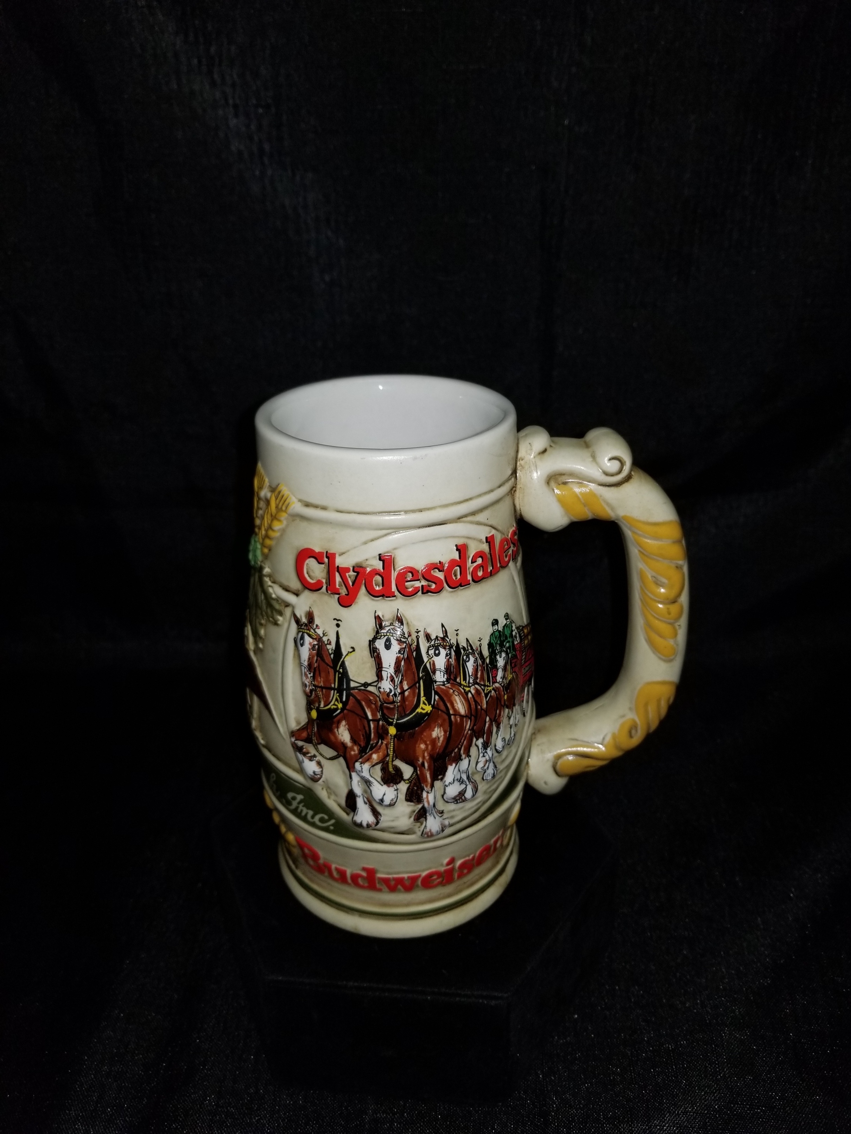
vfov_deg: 67.3
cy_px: 567
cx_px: 426
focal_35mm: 26
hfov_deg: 53.1
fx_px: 852
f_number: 1.7
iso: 50
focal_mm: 4.25
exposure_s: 1/164
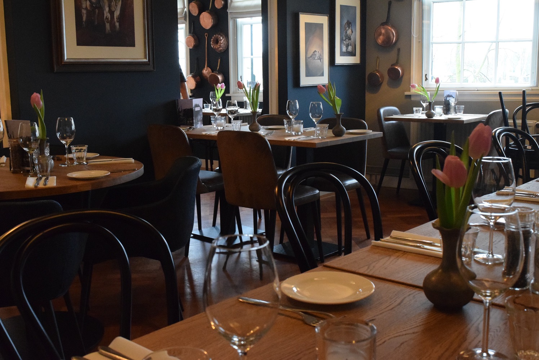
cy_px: 180
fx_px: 629
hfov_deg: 46.4
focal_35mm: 42
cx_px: 270
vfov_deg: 31.9
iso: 6400
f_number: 11
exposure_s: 1/30
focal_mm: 28
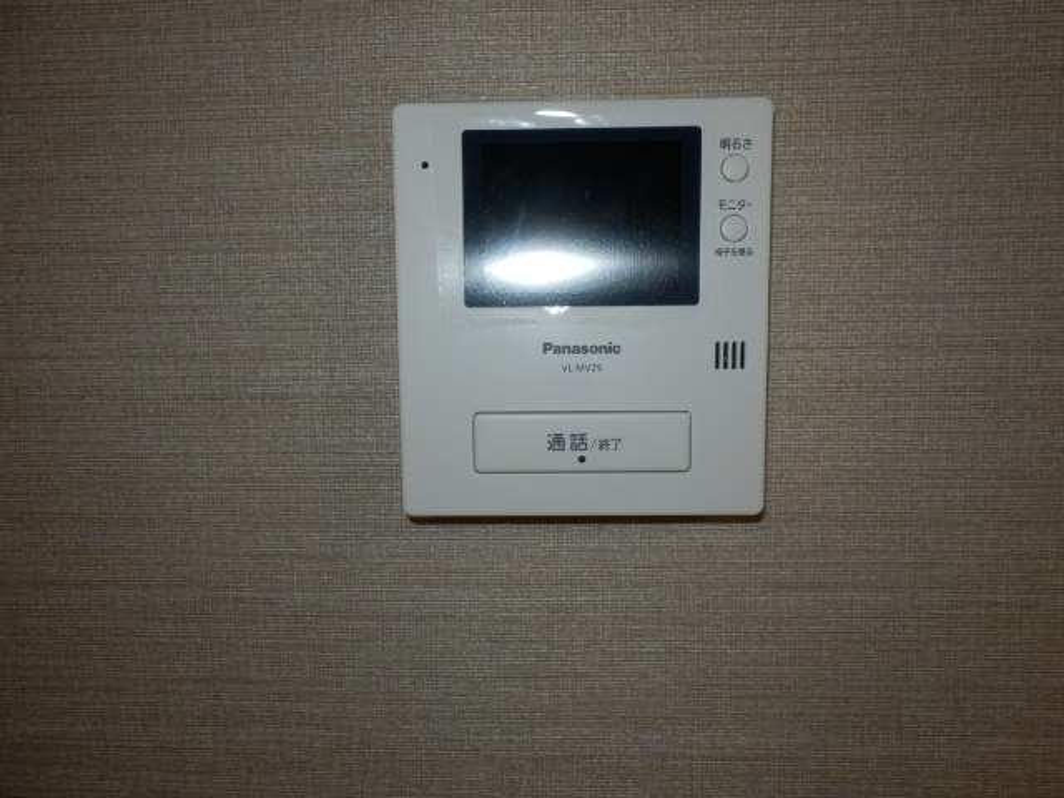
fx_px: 738
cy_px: 399
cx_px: 532
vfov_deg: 56.8
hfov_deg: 71.6
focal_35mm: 24
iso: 400
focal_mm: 4.2
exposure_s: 1/30
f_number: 7.9
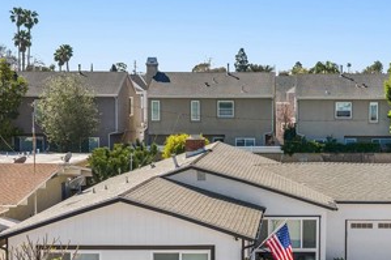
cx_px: 302
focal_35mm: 60
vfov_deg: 22.1
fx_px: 651
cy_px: 225
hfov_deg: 32.7
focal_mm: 14.4
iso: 250
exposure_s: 1/1250
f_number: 2.8
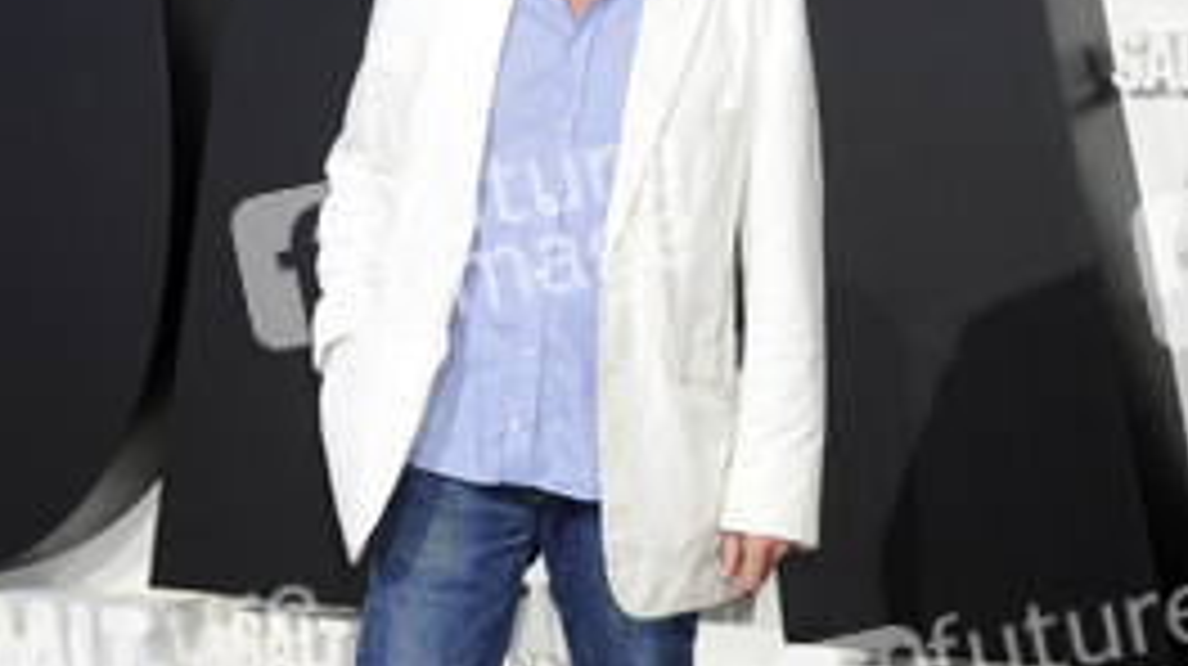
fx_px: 3746
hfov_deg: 18.0
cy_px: 468
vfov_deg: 10.1
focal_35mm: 119
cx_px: 594
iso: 800
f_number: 6.3
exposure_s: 1/160
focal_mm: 75
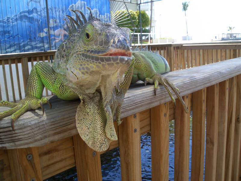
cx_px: 120
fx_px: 251
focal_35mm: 36
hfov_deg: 51.4
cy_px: 90
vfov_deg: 39.7
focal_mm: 4.8
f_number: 4
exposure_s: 1/125
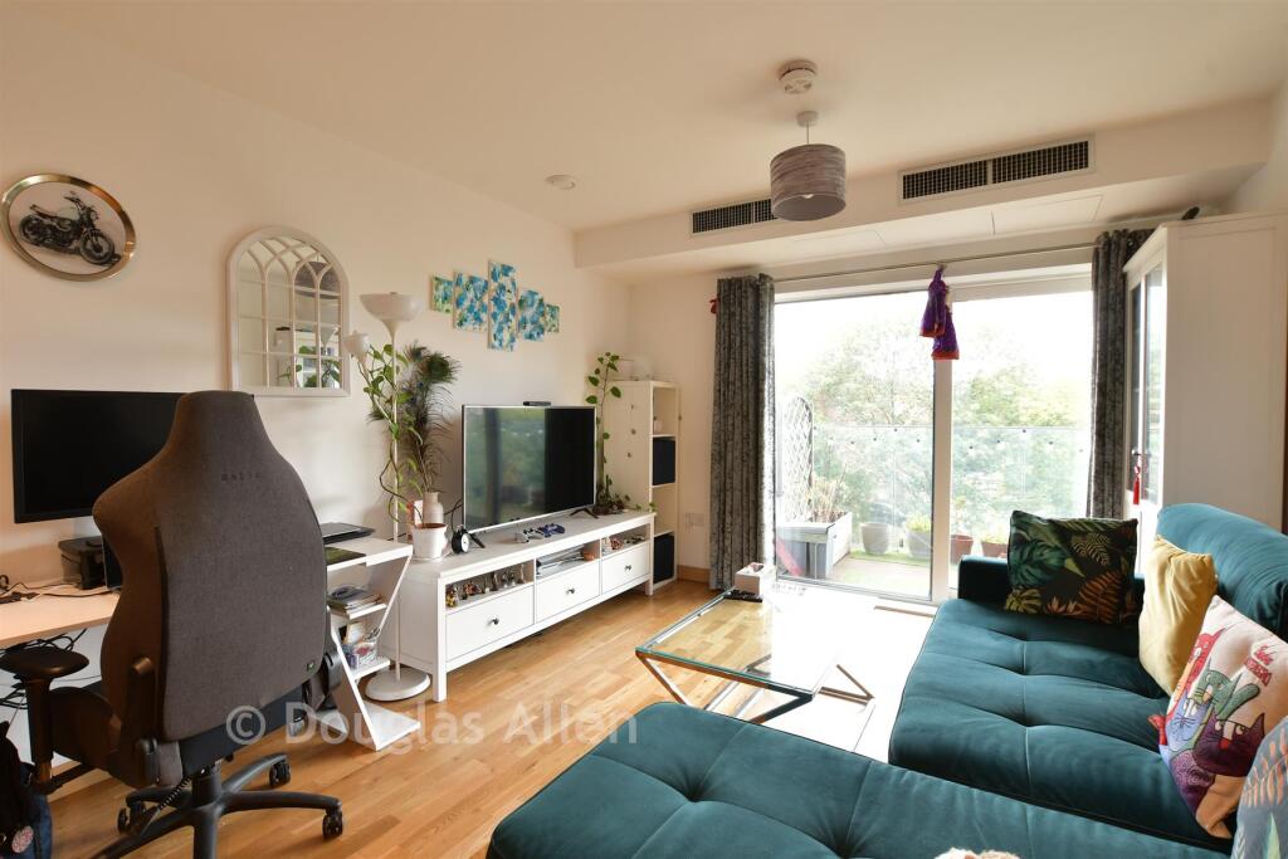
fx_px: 572
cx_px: 644
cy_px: 430
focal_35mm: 16
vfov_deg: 73.8
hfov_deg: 96.7
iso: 100
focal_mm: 11
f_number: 8
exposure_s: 1/3
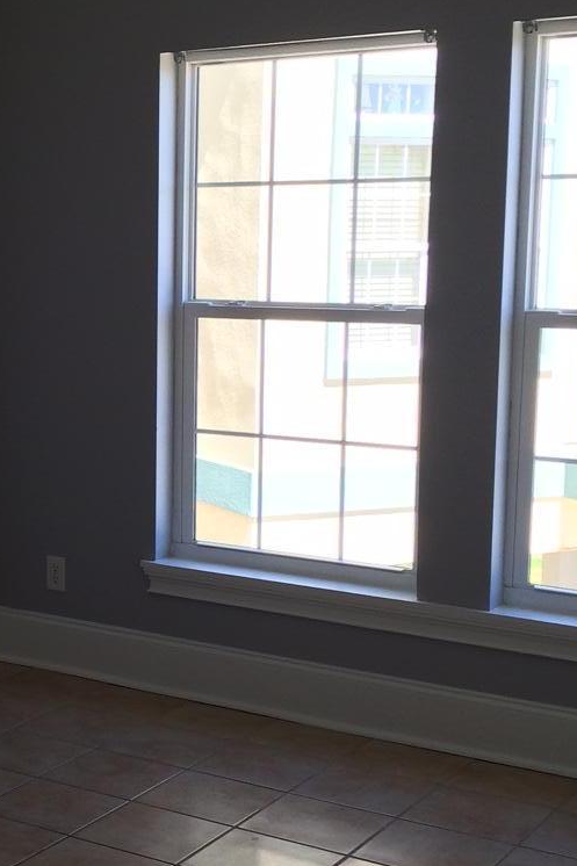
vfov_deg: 30.5
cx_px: -95
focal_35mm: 66
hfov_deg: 19.5
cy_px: 460
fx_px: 1587
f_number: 2.2
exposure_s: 1/197
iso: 32
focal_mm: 4.15
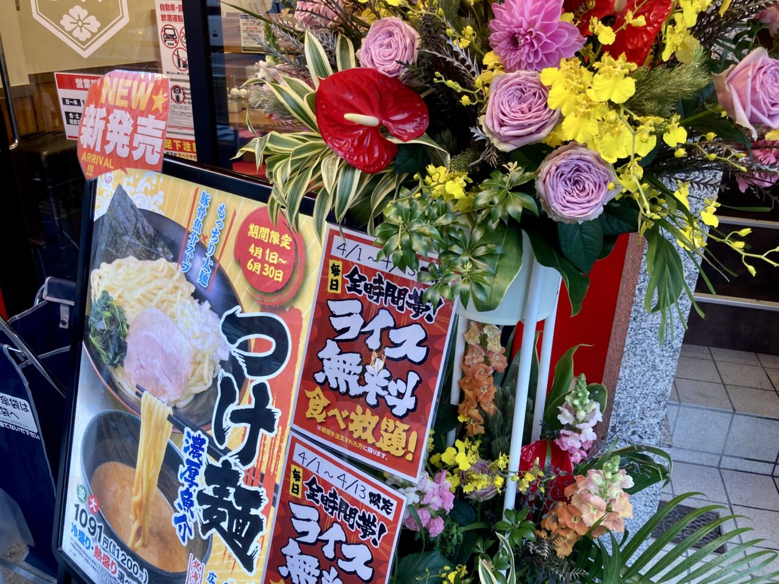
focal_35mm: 28
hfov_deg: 63.4
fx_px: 630
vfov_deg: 49.7
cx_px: 390
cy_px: 292
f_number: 1.8
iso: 64
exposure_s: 1/100
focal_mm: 3.99
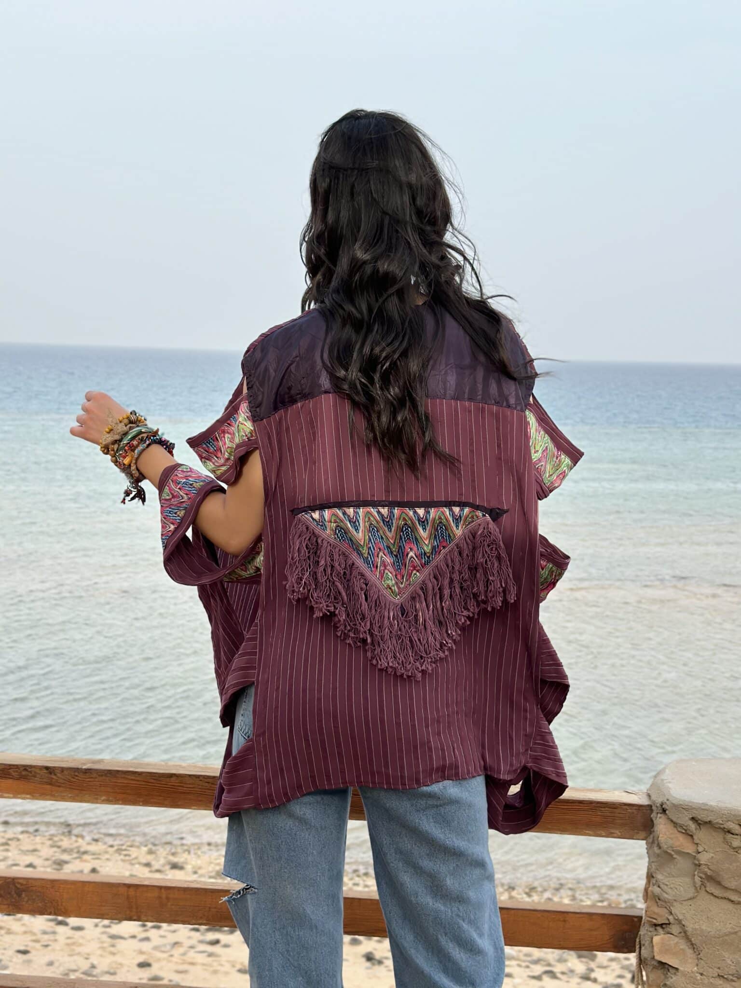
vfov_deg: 39.7
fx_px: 1370
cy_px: 494
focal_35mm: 48
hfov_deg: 30.3
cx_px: 370
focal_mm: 6.86
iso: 100
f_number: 1.78
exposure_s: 1/2597
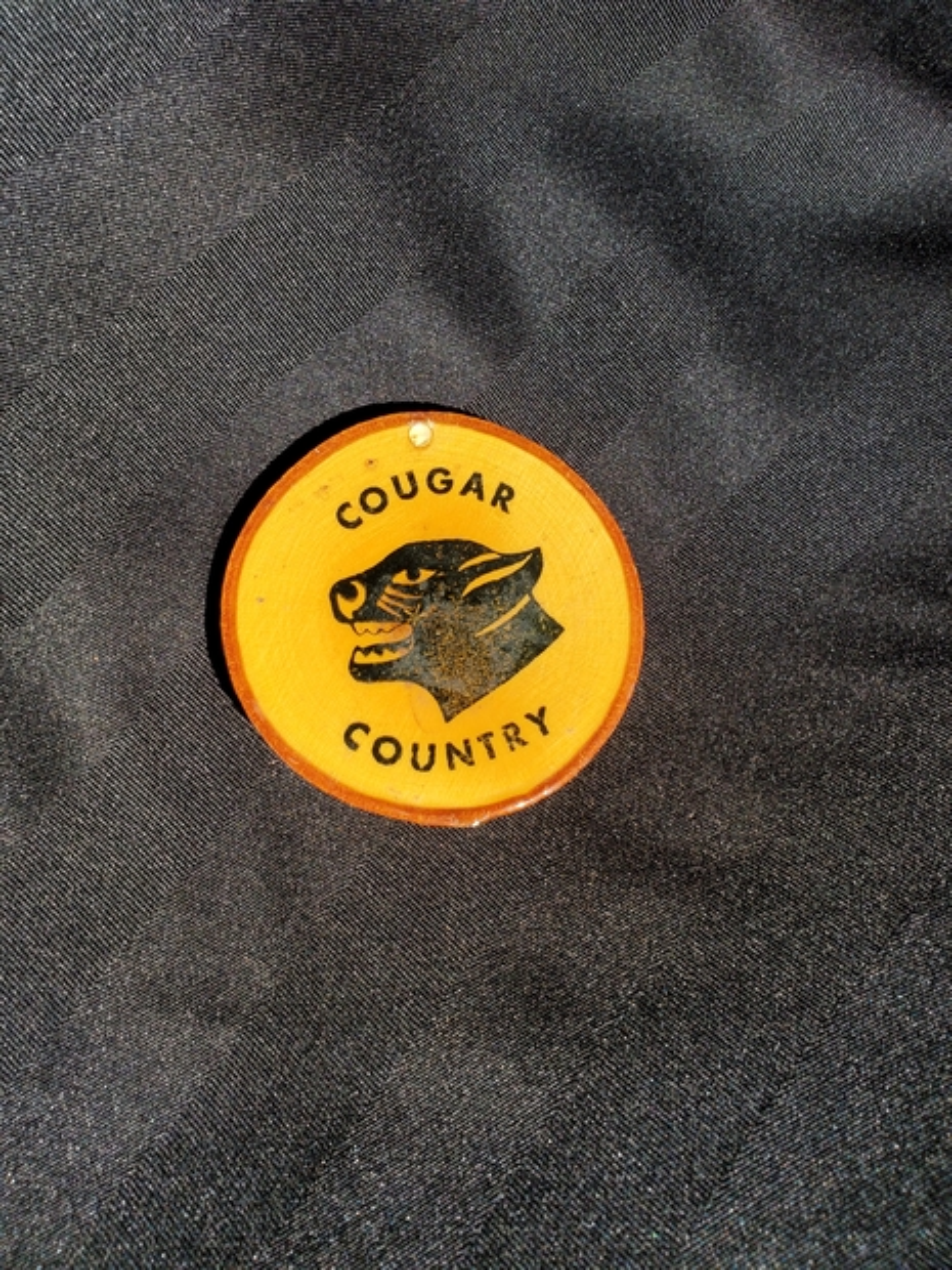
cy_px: 635
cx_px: 476
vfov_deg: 67.3
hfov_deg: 53.1
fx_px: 953
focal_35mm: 26
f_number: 2.4
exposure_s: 1/686
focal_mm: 4.3
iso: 50
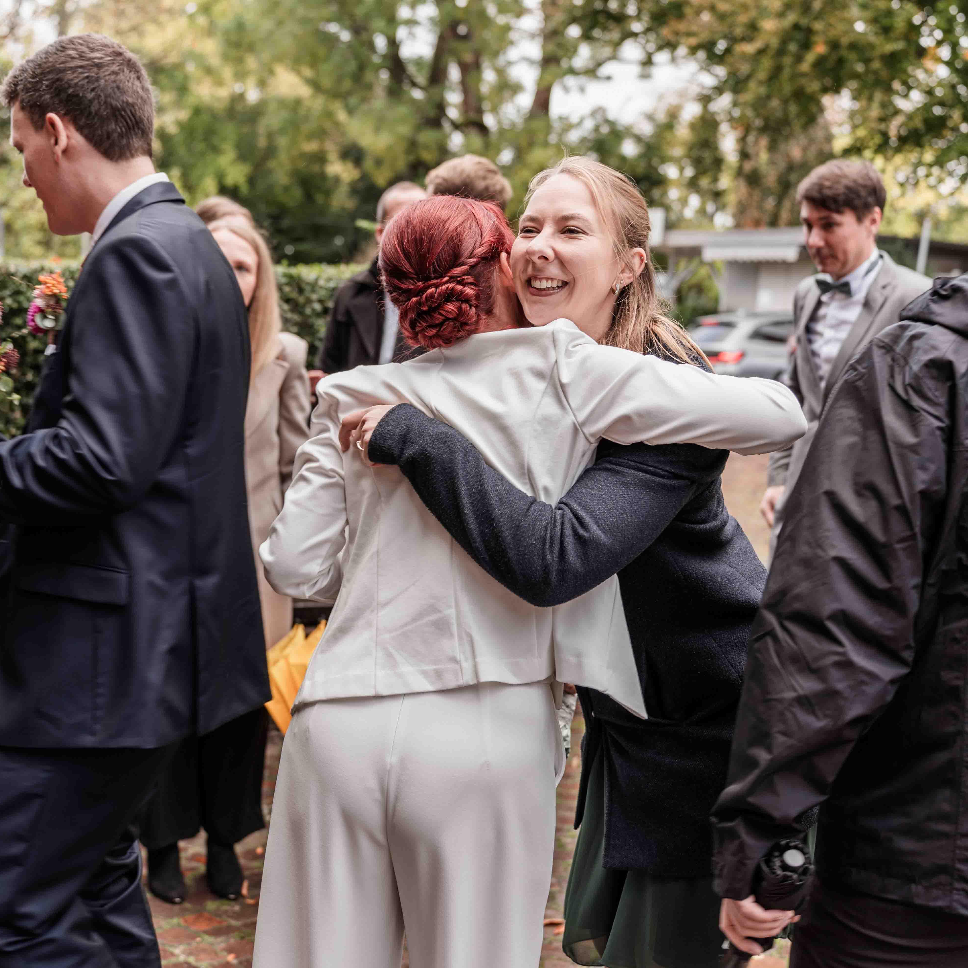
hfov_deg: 35.3
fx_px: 1519
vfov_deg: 35.4
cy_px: 477
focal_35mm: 48
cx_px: 403
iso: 100
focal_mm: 37
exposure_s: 1/125
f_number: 2.8
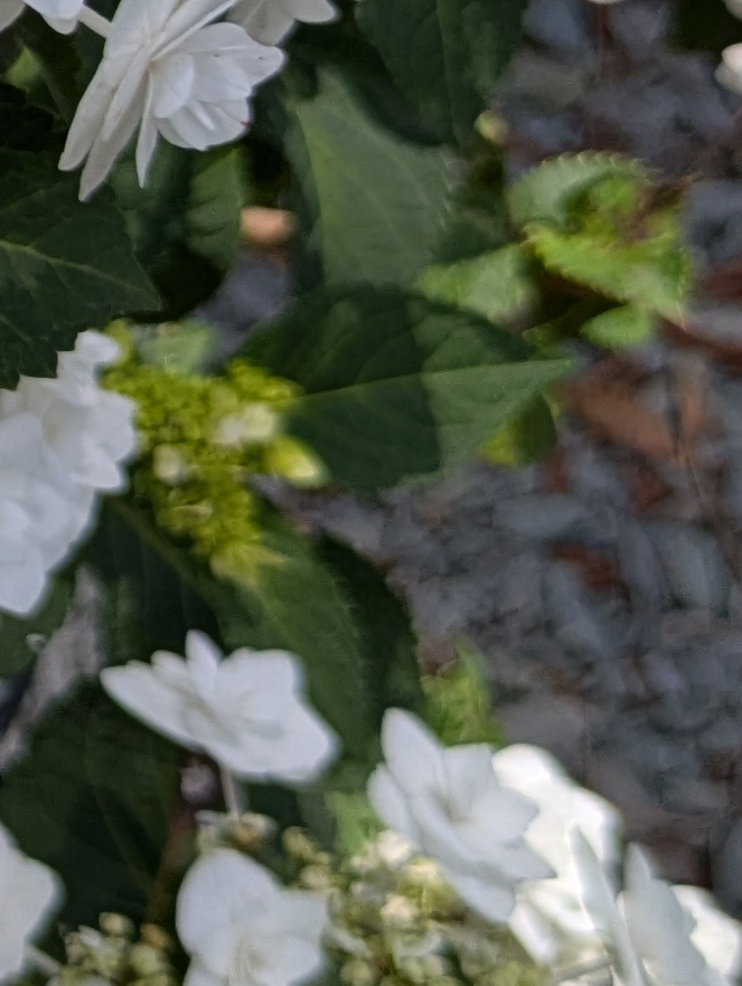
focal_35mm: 131
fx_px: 3739
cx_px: -901
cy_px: -188
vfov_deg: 14.6
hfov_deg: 10.2
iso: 44
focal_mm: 5.43
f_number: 1.89
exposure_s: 1/343
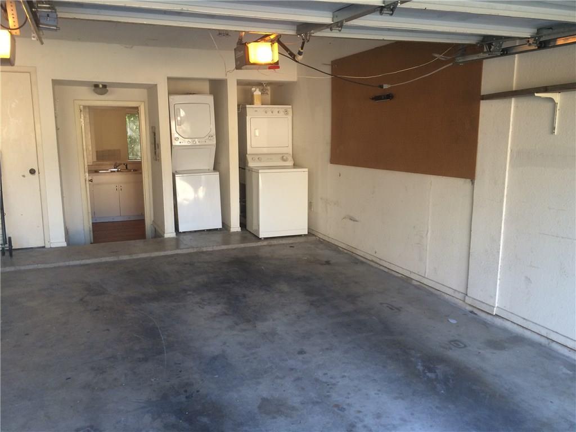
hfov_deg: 61.7
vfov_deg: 48.2
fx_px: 483
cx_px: 288
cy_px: 216
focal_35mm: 29
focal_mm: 4.15
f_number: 2.2
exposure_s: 1/40
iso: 40
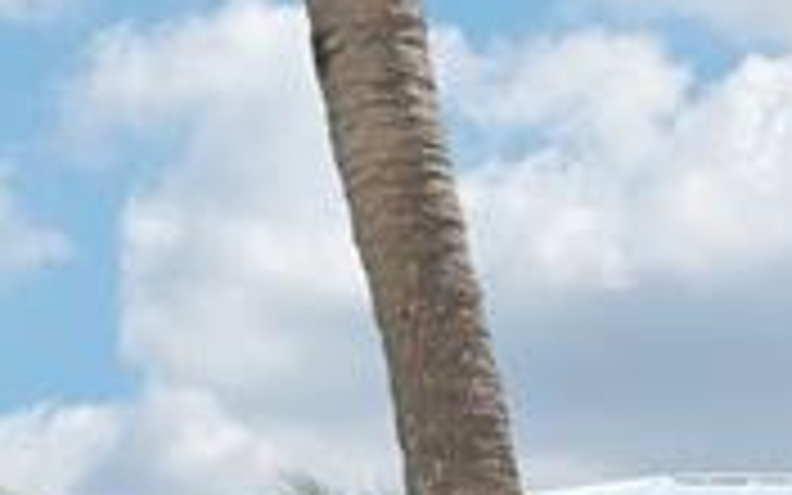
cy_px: 720
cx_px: 1359
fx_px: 2870
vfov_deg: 9.6
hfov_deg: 14.2
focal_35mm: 133
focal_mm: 22.5
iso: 400
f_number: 8
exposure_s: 1/3200
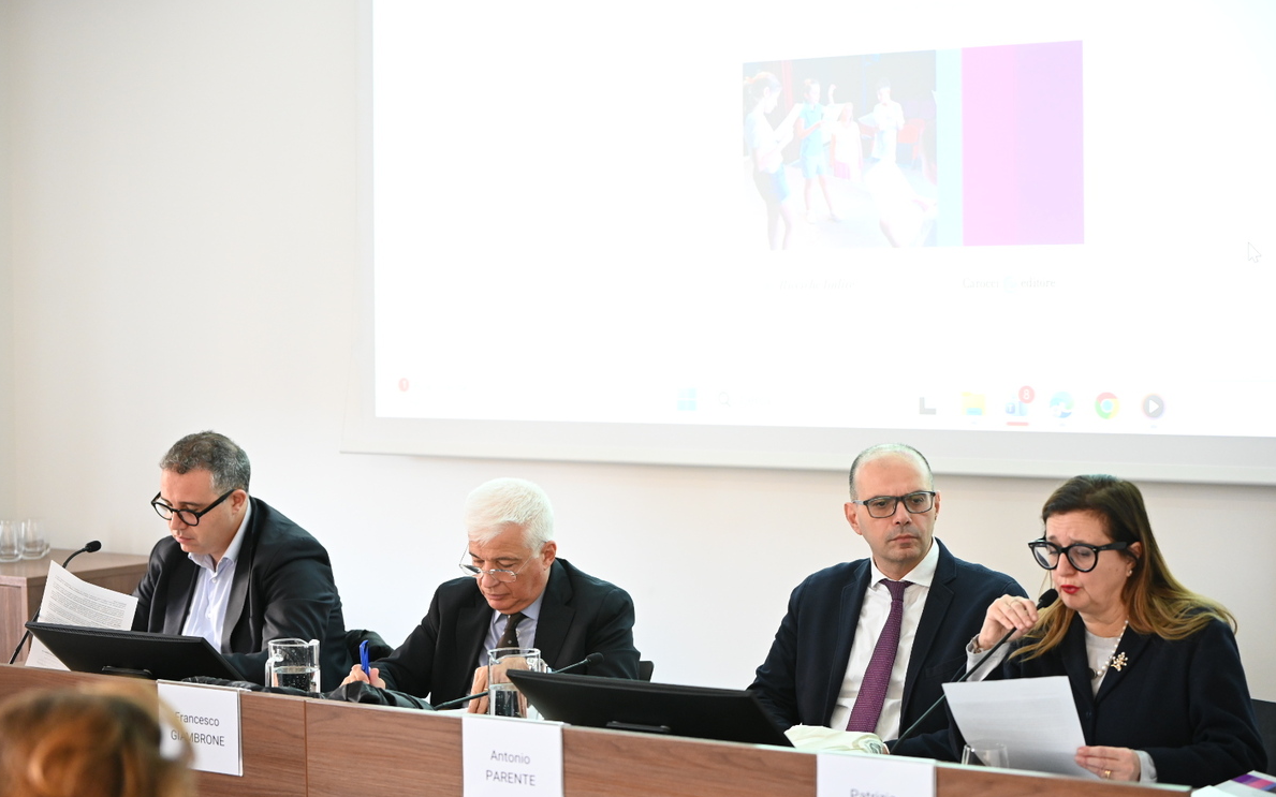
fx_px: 2504
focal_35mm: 72
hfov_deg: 28.6
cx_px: 634
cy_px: 425
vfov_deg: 18.1
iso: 3200
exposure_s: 1/200
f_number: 2.8
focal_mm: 70
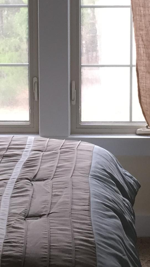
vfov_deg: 21.3
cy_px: 58
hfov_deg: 12.2
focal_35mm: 99
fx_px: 699
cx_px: 70
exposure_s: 1/30
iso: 32
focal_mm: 4.15
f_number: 2.2
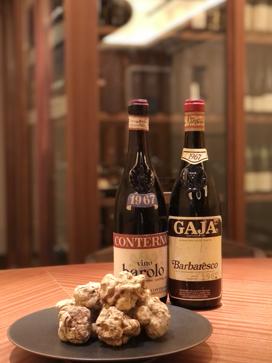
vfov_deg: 33.2
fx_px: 608
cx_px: 137
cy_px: 181
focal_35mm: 58
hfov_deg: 25.2
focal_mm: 6.6
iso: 1000
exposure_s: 1/33
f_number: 2.8
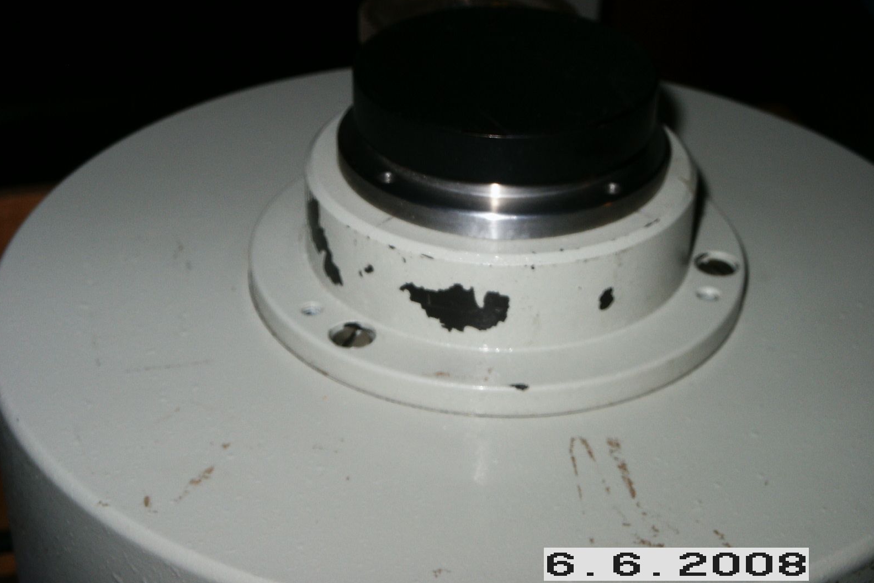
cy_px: 258
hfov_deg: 24.8
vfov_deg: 16.6
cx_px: 436
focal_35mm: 82
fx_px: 1990
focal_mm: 15.5
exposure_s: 1/60
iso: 64
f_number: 8
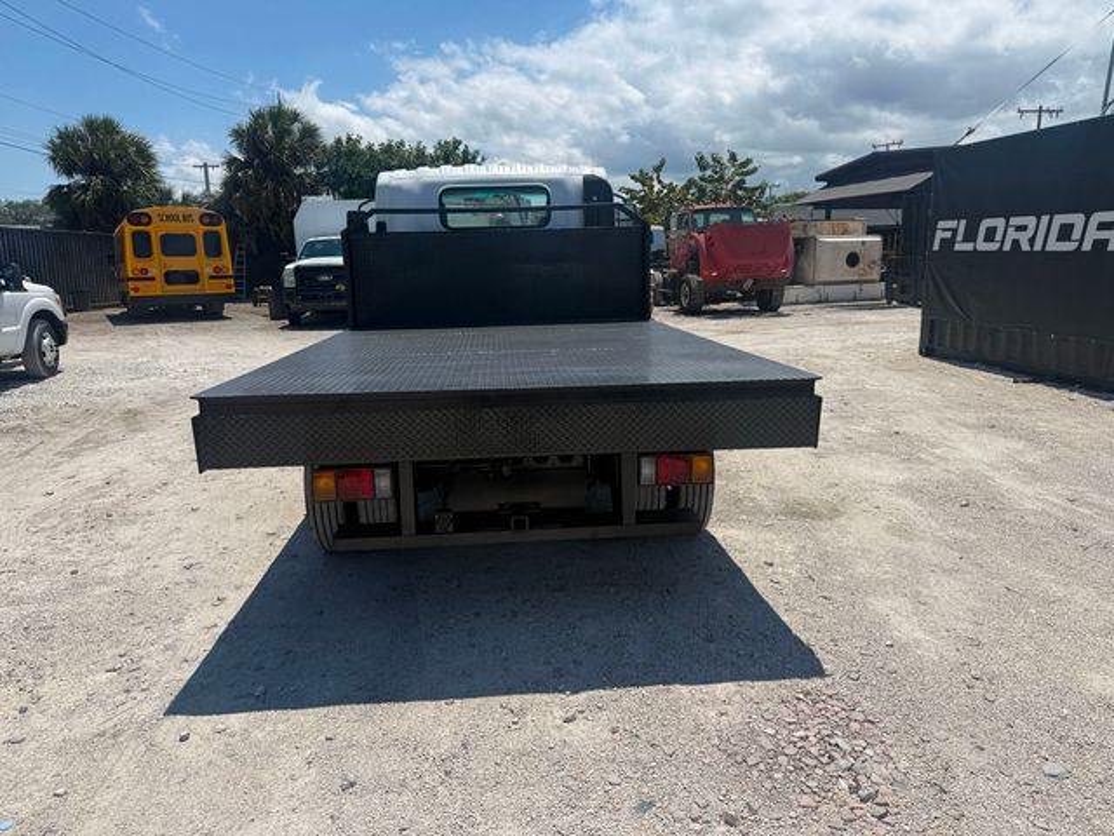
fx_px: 772
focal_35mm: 24
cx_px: 557
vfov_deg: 56.8
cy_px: 418
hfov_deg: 71.6
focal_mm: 6.76
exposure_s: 1/8130
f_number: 1.78
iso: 80
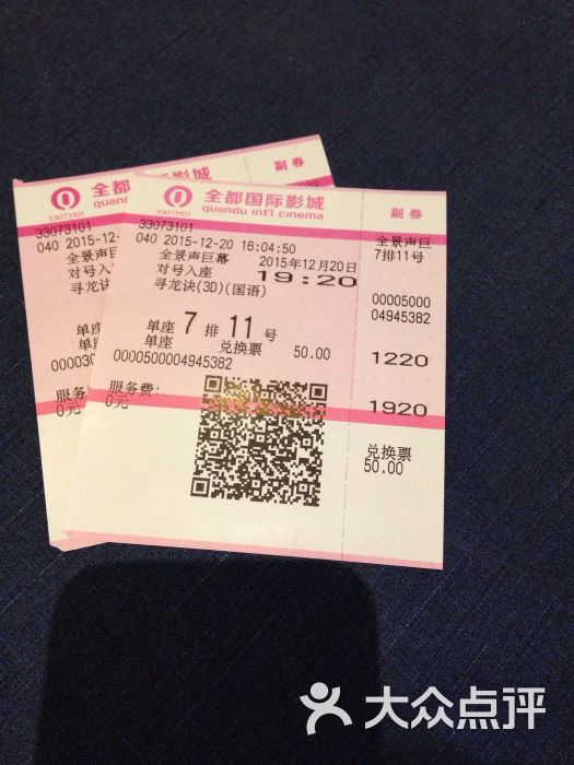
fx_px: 730
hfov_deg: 42.9
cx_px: 287
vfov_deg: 55.4
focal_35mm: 33
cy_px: 382
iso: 250
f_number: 2.4
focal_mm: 4.12
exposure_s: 1/20
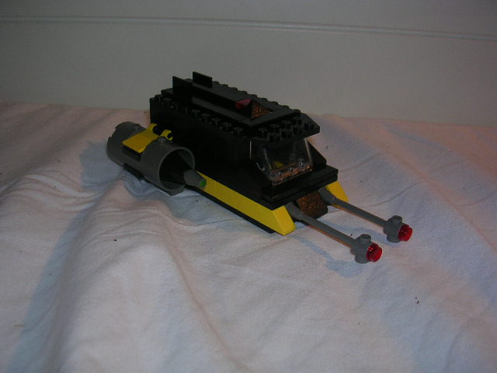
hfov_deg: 49.0
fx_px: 546
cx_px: 248
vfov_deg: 37.7
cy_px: 186
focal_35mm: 38
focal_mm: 5.8
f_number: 2.8
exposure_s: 1/60.1
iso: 50
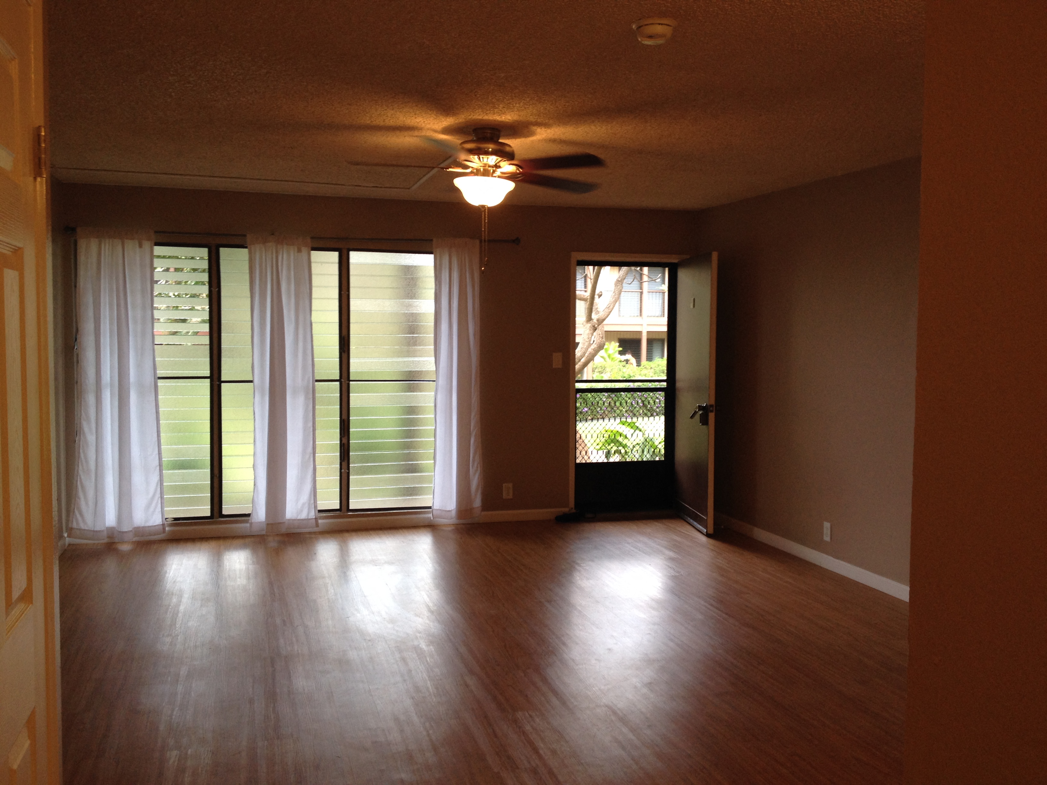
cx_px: 524
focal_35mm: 35
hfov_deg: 52.6
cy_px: 392
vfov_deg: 40.7
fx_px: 1059
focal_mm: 4.28
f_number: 2.4
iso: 64
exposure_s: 1/40
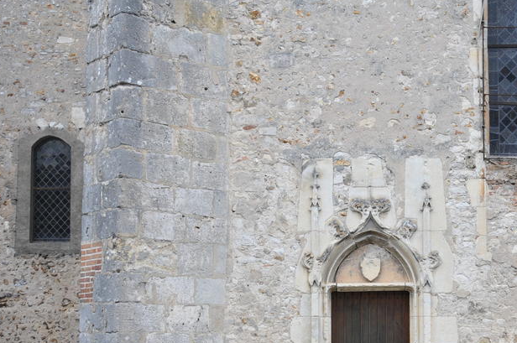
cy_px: 269
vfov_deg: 18.5
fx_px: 1047
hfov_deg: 27.5
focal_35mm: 73
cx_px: 353
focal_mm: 30
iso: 200
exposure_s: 1/160
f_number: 6.3
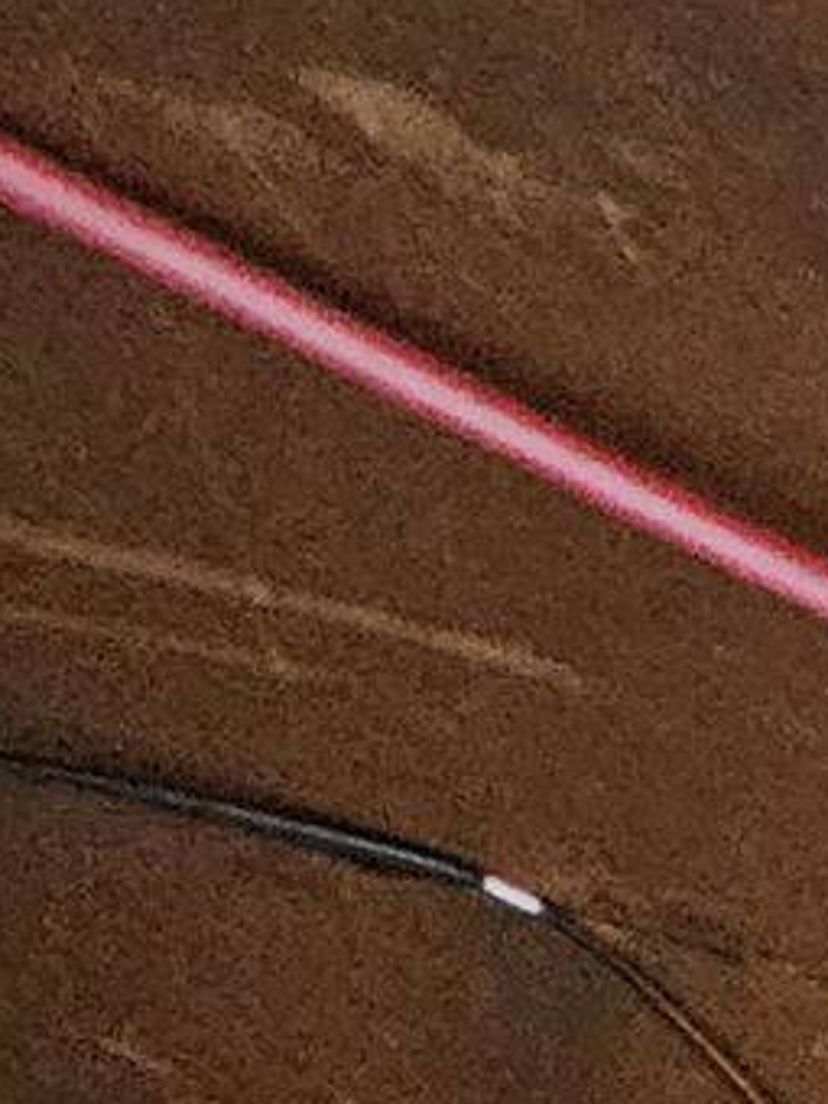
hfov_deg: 9.9
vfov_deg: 13.2
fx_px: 2807
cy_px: 2932
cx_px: 2796
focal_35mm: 88
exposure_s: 1/24
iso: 640
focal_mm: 2.2
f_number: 2.2
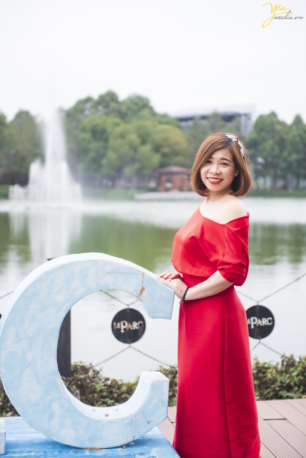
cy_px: 229
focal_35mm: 70
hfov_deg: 19.5
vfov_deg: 28.8
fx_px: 891
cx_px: 153
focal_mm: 70
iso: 125
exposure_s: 1/500
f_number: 2.8
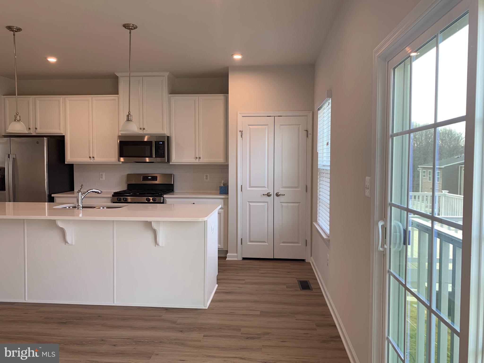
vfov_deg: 53.1
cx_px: 242
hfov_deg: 67.3
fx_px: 364
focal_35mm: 26
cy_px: 182
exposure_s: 1/120
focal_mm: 4.25
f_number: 1.8
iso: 64
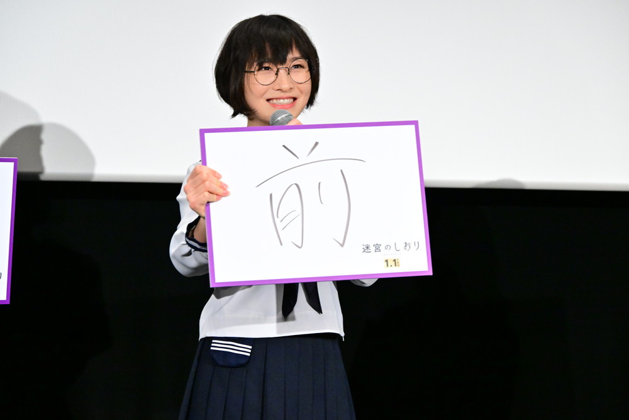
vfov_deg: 13.4
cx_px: 314
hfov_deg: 20.0
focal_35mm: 102
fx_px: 1782
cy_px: 210
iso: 8000
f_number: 6.3
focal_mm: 102
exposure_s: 1/200
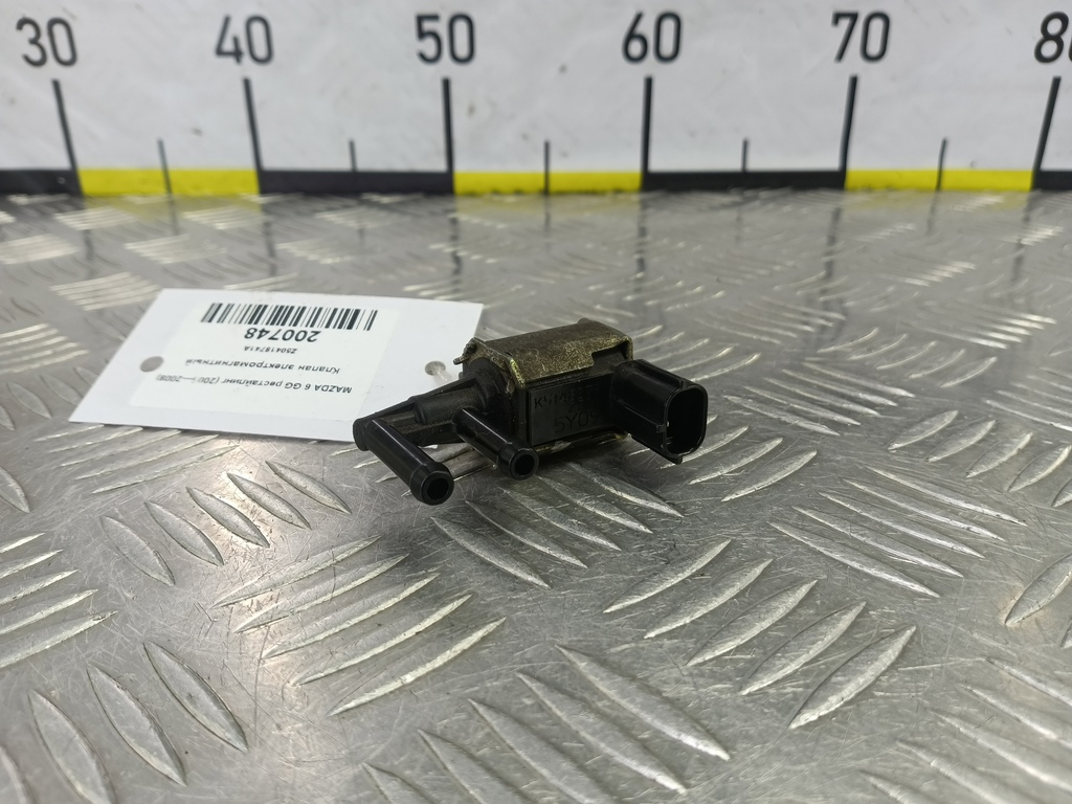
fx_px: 712
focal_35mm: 23
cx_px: 536
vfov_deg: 58.9
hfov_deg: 73.9
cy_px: 402
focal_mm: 4.11
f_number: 1.6
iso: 113
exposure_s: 1/50
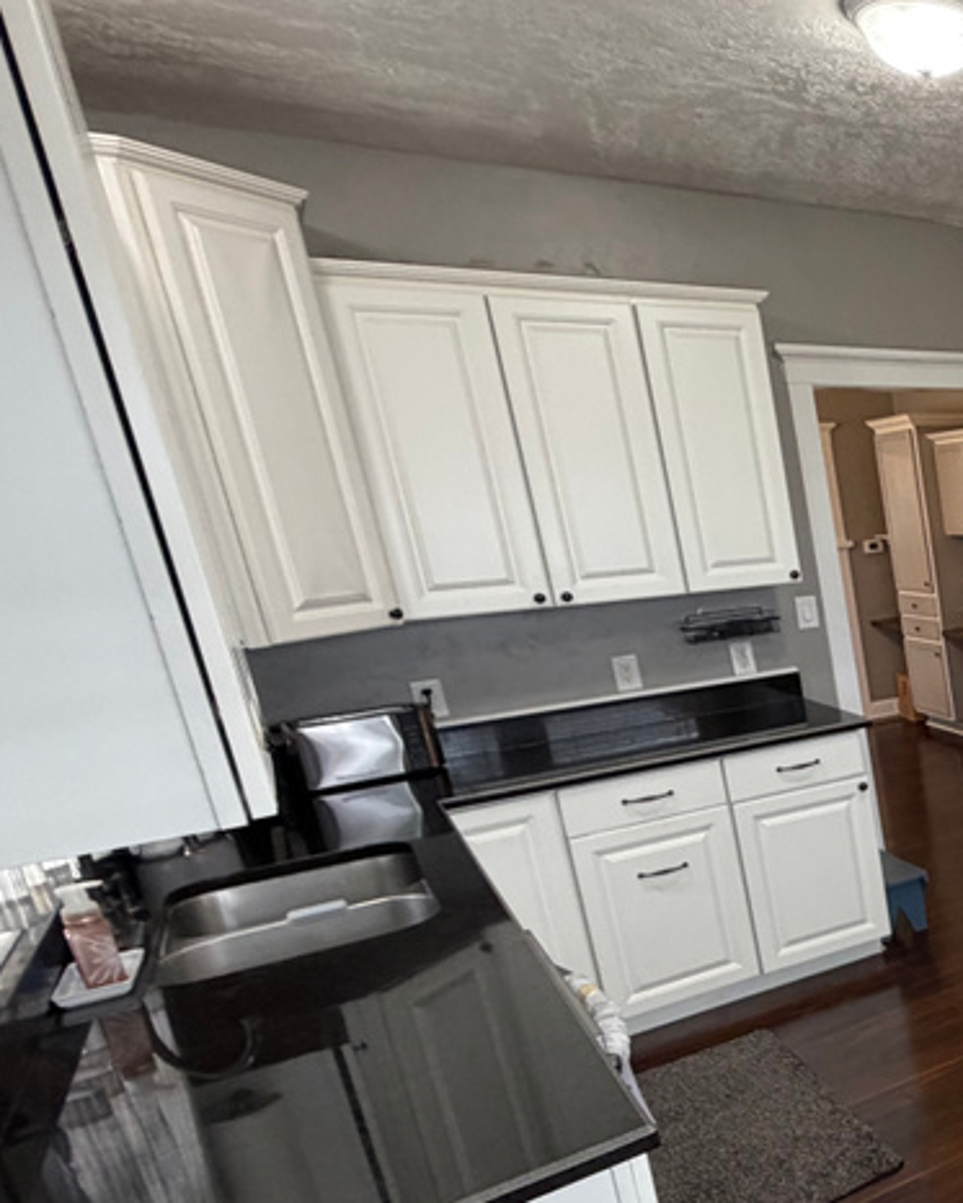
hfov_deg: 34.0
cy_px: 762
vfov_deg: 57.9
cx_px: 1268
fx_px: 1068
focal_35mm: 30
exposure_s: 1/120
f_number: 2.2
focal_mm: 2.22
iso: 320
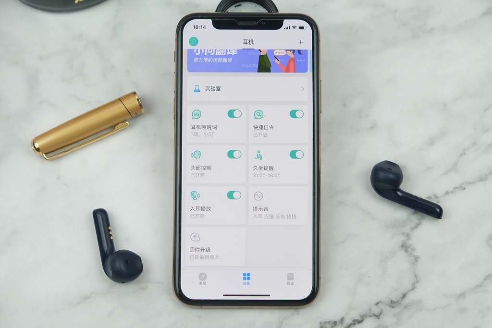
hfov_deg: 26.6
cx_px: 246
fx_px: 1039
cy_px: 164
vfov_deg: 18.0
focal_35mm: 76
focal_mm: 50.5
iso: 500
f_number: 5.6
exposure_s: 1/60
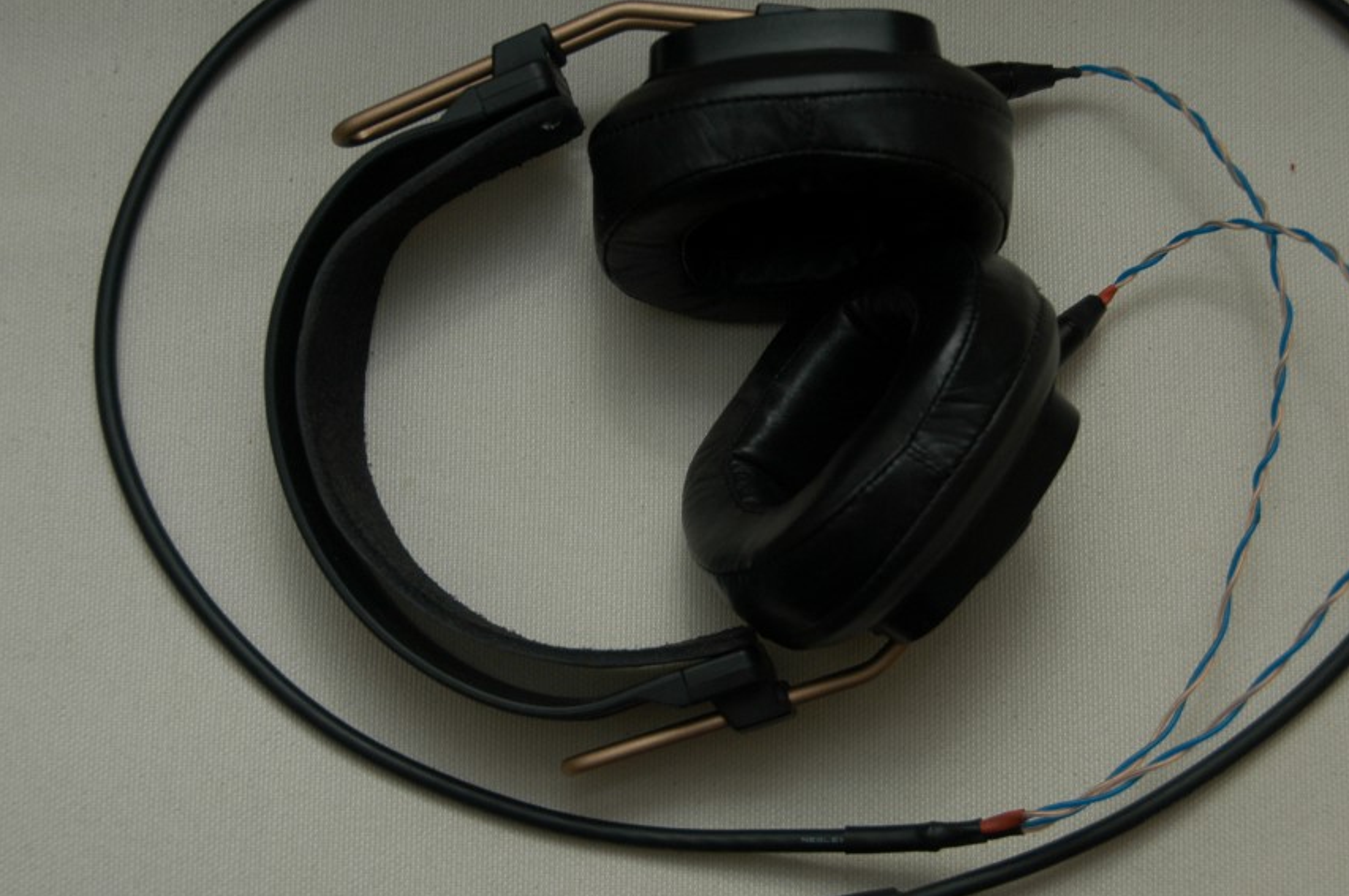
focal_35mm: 65
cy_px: 425
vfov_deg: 20.9
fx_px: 2433
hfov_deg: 31.0
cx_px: 730
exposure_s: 1/60
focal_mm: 32
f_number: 5
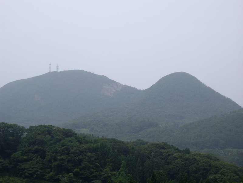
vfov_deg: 18.9
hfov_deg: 25.0
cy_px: 92
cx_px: 122
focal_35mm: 78
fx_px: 548
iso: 64
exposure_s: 1/100
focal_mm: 16.3
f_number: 12
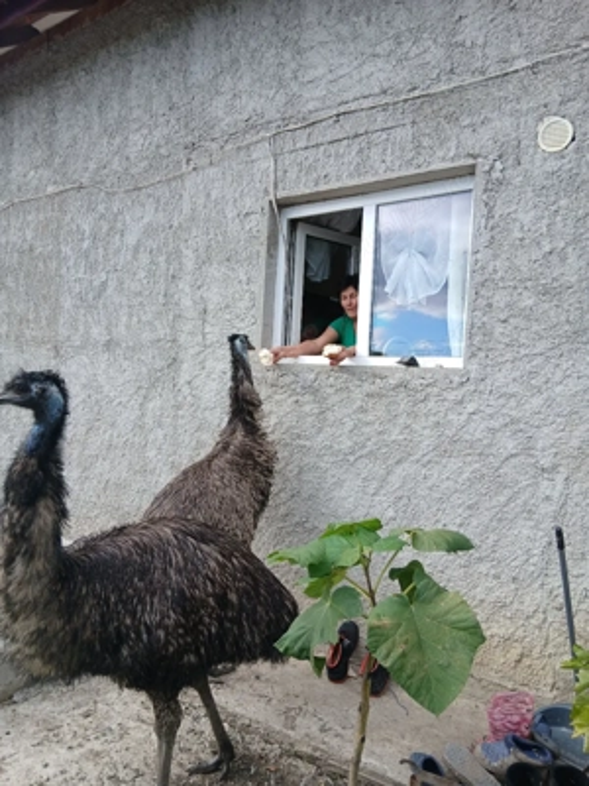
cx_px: 294
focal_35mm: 26
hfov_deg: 53.1
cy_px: 393
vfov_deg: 67.3
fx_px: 590
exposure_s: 1/164
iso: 20
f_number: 1.8
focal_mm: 3.98
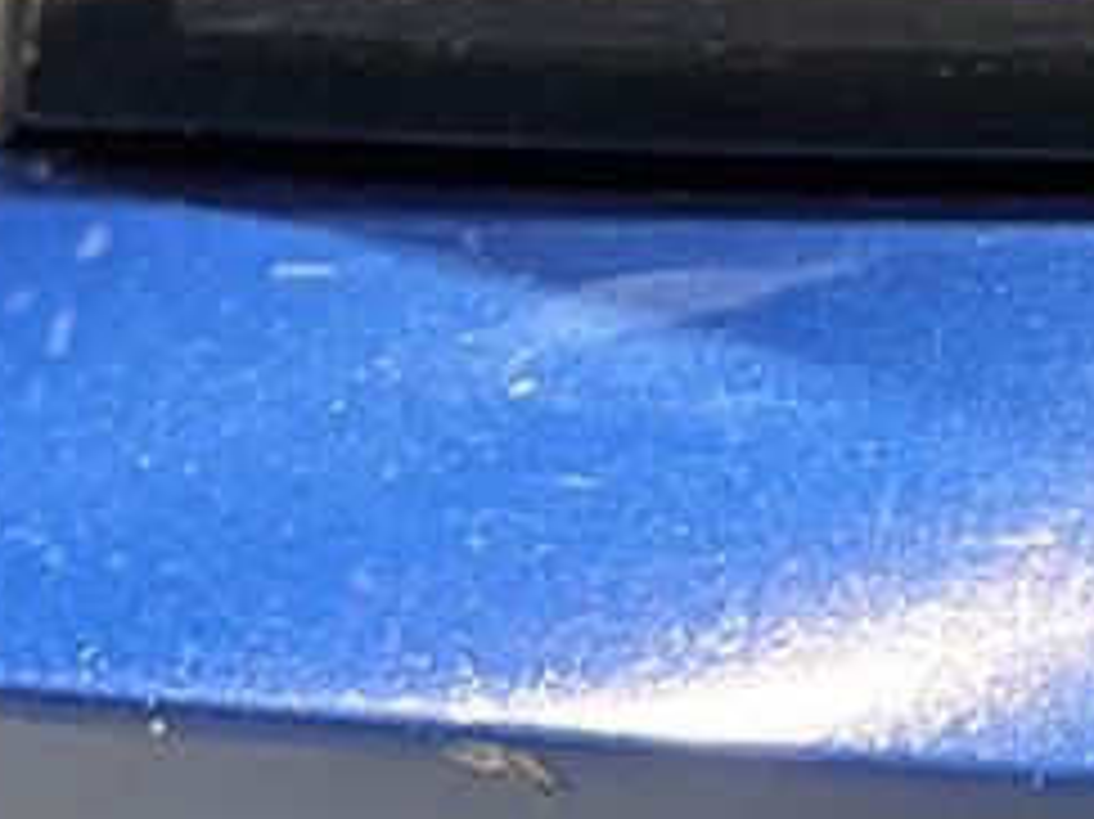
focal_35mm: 190
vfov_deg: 7.5
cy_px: -824
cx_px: 2742
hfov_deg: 9.2
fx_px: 6002
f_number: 1.78
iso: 800
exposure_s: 1/33
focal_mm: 6.86
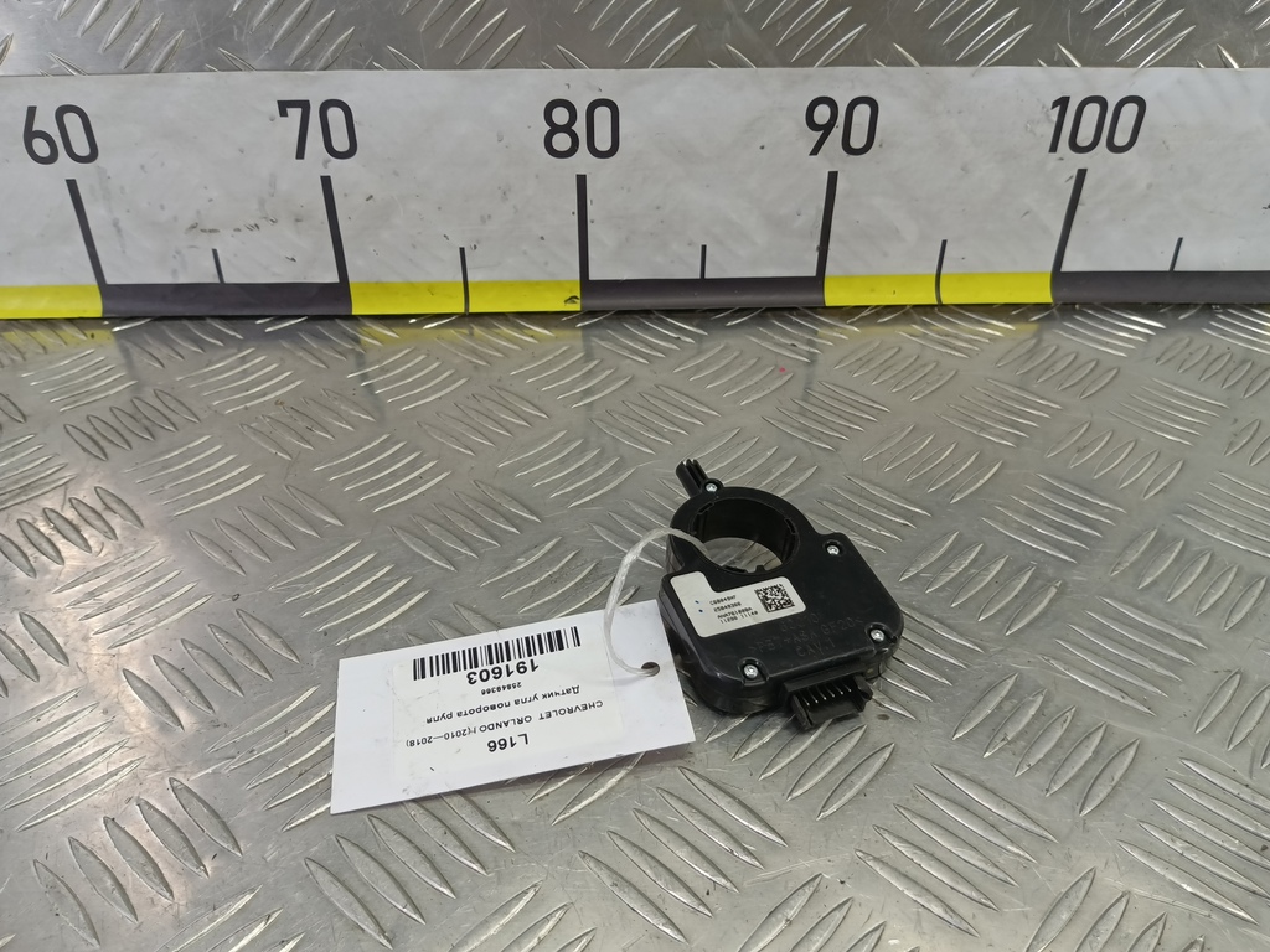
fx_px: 991
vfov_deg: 51.4
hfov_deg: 65.3
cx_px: 635
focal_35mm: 27
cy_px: 476
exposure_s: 1/50
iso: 104
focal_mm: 4.11
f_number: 1.6
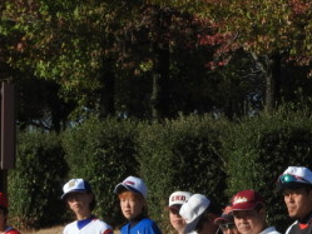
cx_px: 224
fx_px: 4346
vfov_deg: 3.1
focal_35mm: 482
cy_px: 253
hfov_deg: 4.1
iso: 100
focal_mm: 35.8
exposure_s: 1/640
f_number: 5.3
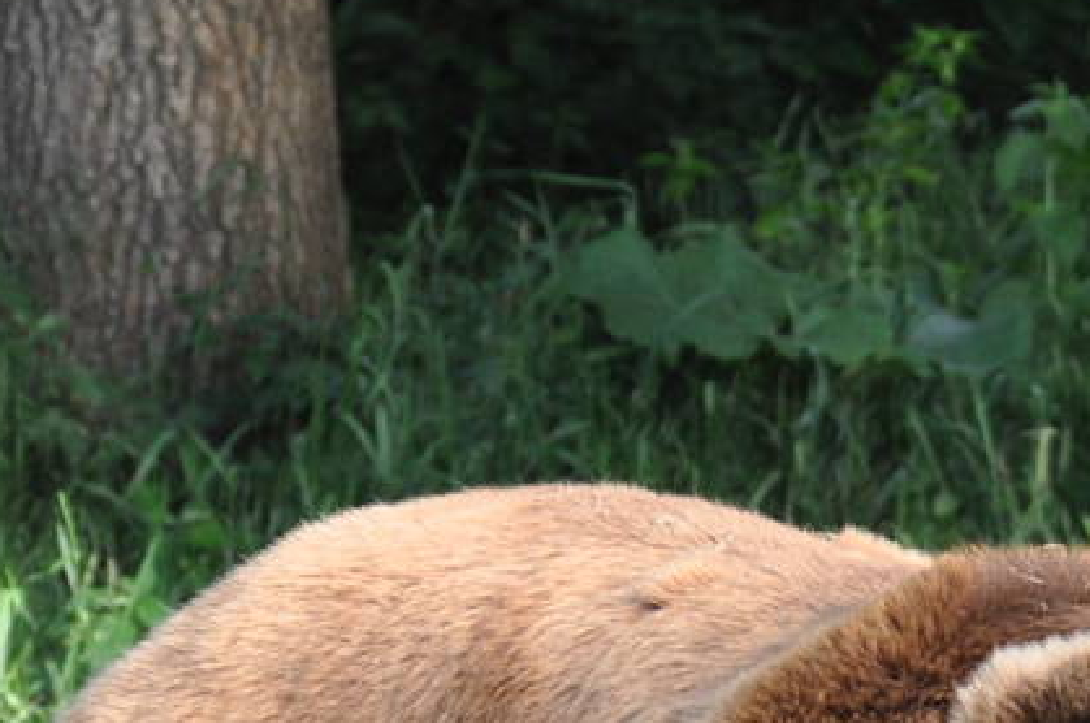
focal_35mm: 602
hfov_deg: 3.4
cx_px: 1194
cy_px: 1052
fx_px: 18196
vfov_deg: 2.3
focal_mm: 105
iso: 450
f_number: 5.6
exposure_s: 1/250
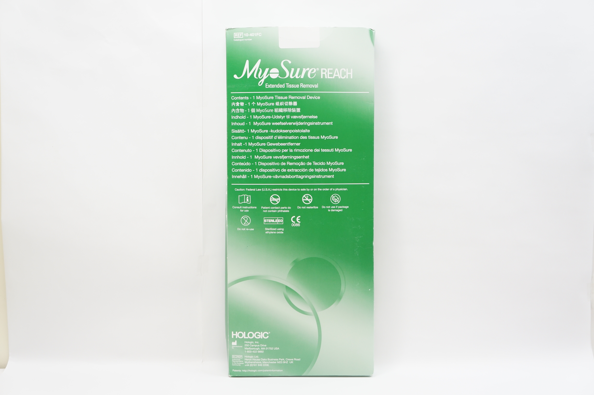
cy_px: 198
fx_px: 692
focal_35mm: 42
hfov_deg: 46.4
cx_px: 297
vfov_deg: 31.8
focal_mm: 28
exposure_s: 1/60
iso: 400
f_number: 5
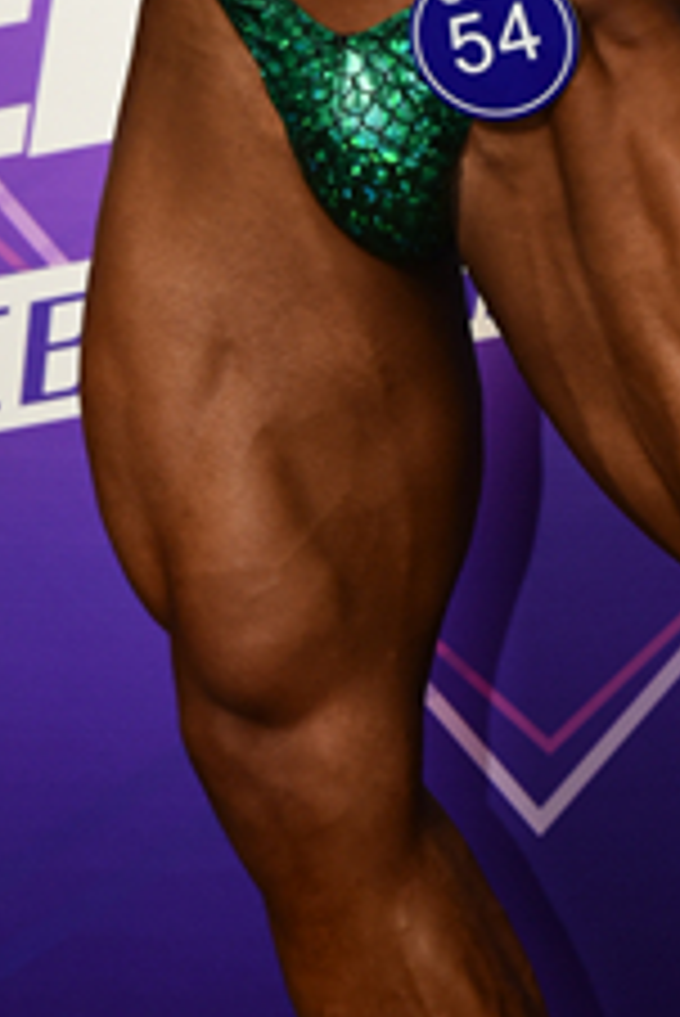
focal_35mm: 207
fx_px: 5856
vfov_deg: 9.8
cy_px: -270
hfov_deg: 6.6
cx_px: 468
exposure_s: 1/160
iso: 800
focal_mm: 52
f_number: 4
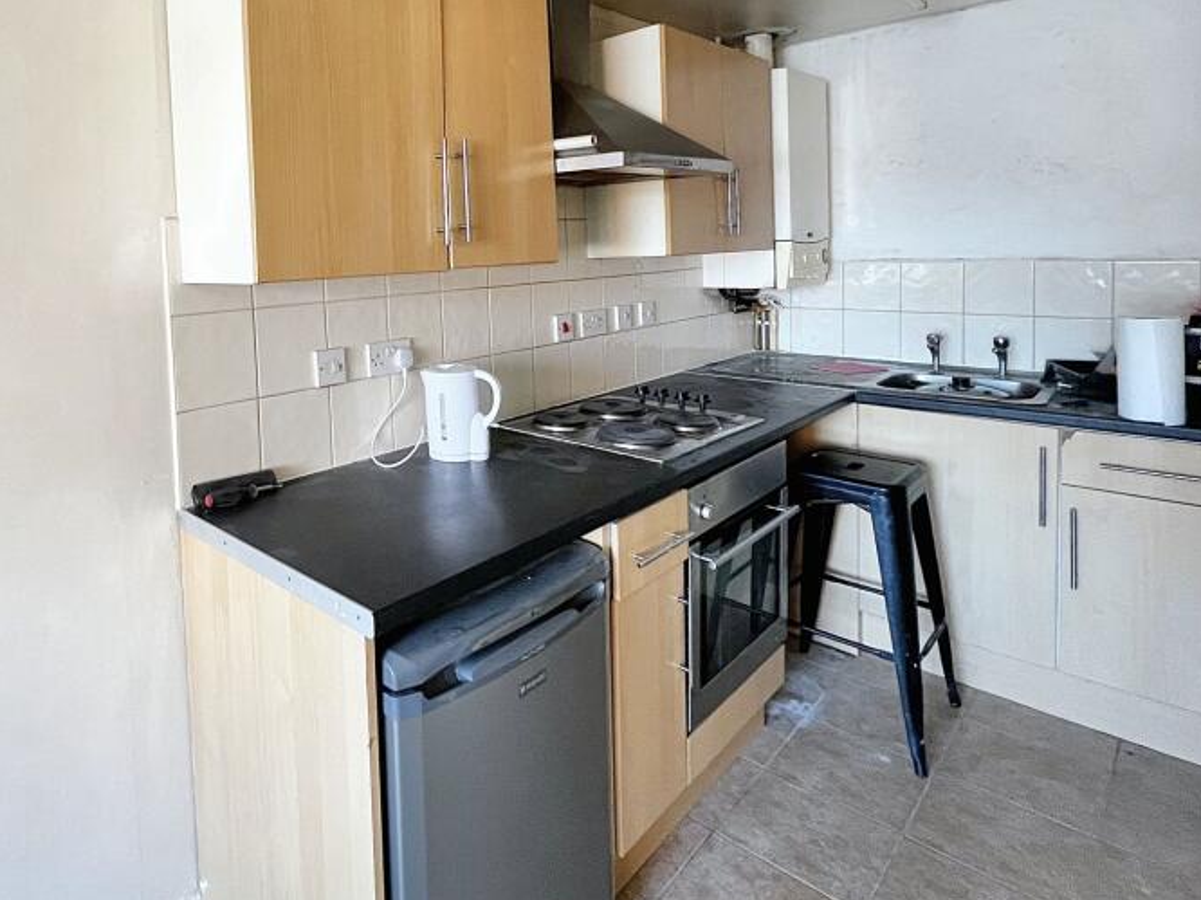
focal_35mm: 20
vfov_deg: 63.9
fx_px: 694
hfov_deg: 78.3
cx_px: 371
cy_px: 285
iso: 160
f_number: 1.8
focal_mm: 1.6
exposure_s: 1/50
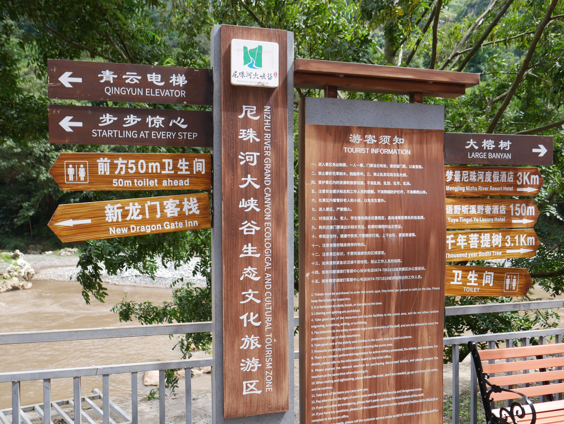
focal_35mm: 30
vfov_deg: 46.8
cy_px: 212
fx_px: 489
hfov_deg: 59.9
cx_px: 282
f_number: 5.6
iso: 200
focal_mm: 15
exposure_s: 1/200
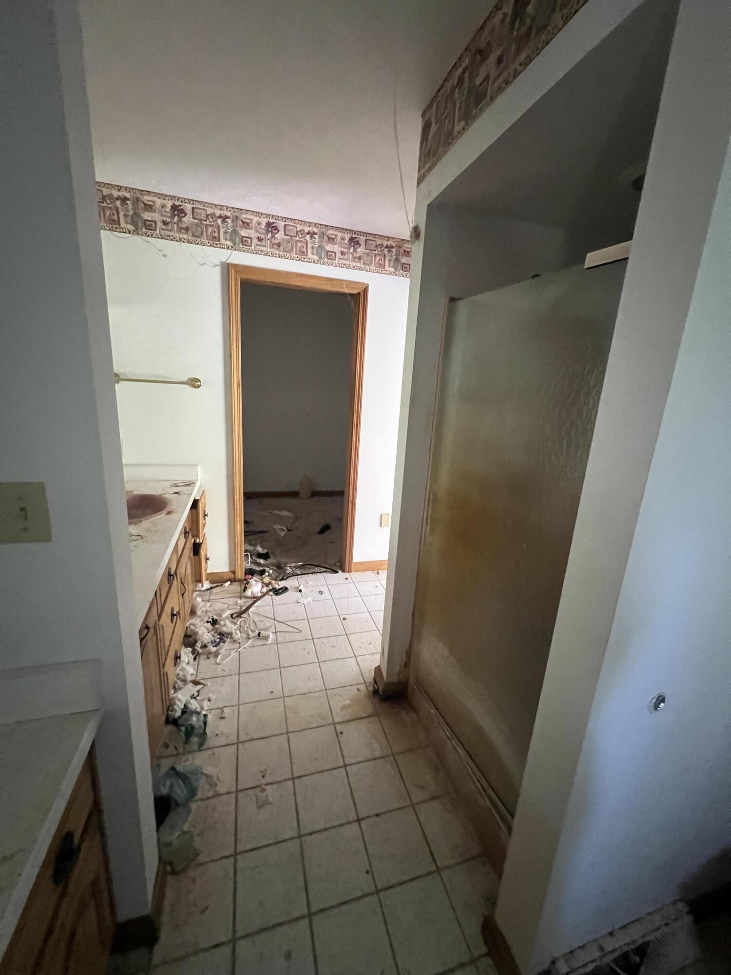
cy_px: 488
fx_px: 366
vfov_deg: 106.2
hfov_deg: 89.9
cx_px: 366
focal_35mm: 13
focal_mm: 1.57
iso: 1000
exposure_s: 1/60
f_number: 1.8
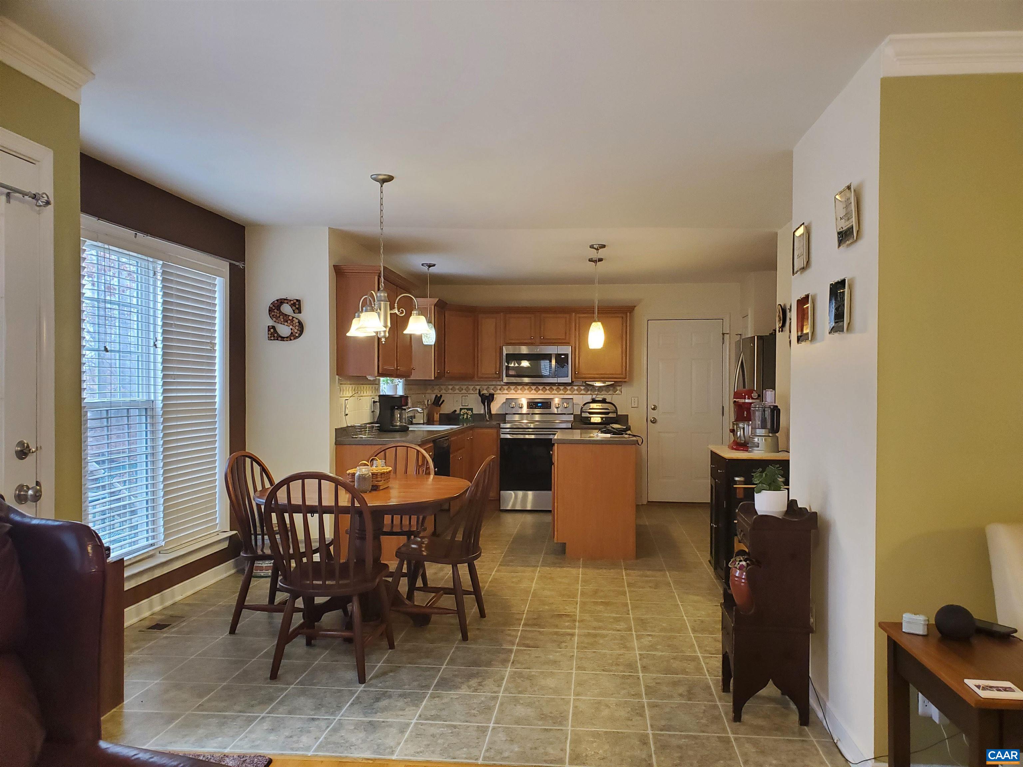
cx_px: 512
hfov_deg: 67.3
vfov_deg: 53.1
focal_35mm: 26
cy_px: 384
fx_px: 768
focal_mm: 4.3
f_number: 2.4
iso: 320
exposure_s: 1/40
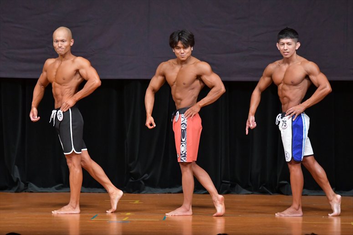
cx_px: 176
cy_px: 118
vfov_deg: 5.1
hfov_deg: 7.6
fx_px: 2646
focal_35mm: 270
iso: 5000
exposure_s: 1/400
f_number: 5.6
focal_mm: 180
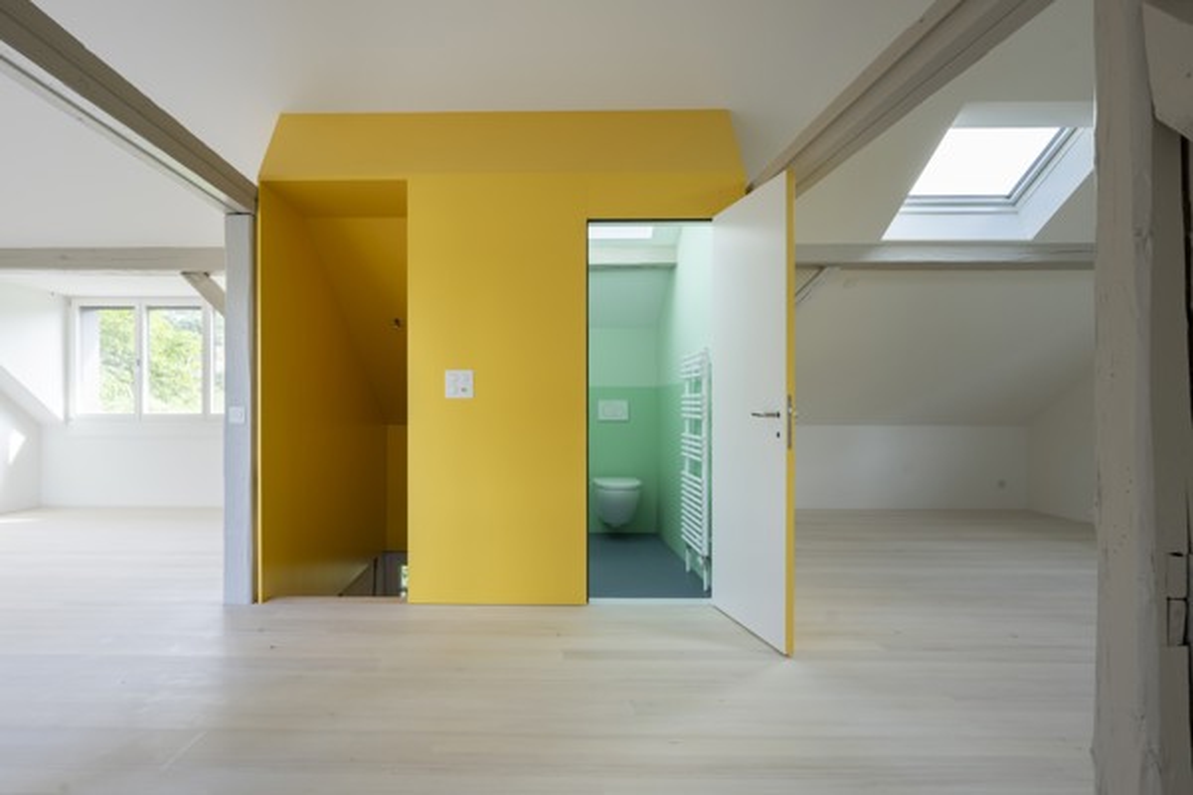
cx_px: 596
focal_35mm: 18
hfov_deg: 88.4
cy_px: 398
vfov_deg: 65.9
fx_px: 613
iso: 80
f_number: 8
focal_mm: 18.5
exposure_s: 1/8
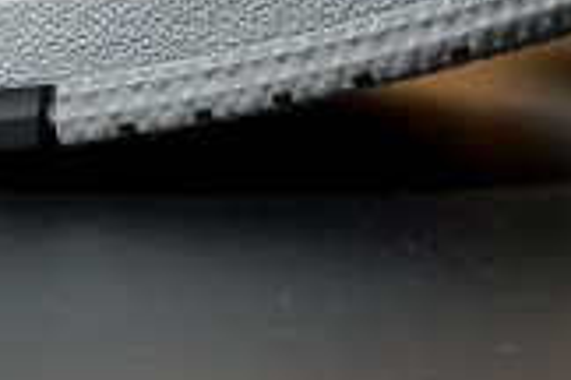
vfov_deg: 9.1
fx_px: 2205
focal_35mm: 139
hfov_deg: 14.6
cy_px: -461
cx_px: 550
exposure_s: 1/360
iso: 50
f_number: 2
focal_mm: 6.98
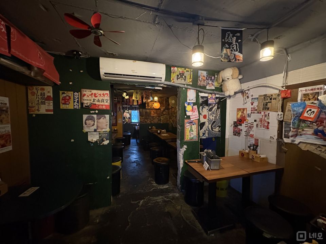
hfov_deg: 102.1
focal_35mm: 14
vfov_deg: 85.7
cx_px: 163
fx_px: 132
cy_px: 122
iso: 1250
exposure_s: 1/30
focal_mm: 2.22
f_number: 2.2
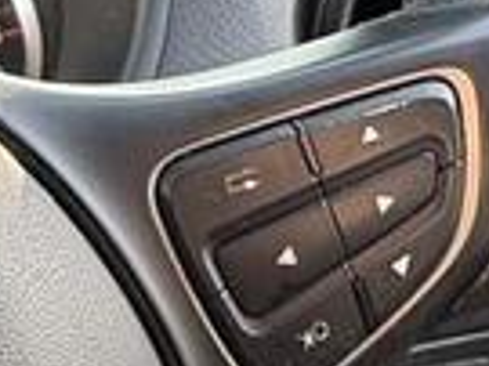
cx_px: -105
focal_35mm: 93
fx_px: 1313
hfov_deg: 19.8
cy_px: 496
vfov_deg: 15.0
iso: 200
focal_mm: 2.22
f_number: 2.2
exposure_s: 1/63
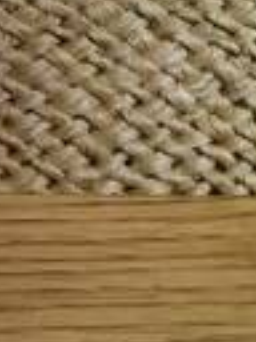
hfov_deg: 11.0
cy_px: -7
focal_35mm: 121
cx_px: -272
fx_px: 1193
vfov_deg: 15.9
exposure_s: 1/33
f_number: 2.4
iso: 400
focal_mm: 3.3
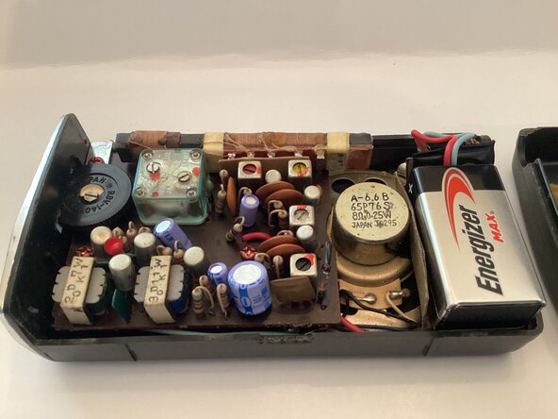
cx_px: 279
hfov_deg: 58.4
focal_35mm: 31
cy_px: 210
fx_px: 500
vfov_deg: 45.4
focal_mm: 3.3
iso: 640
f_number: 2.4
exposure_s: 1/30
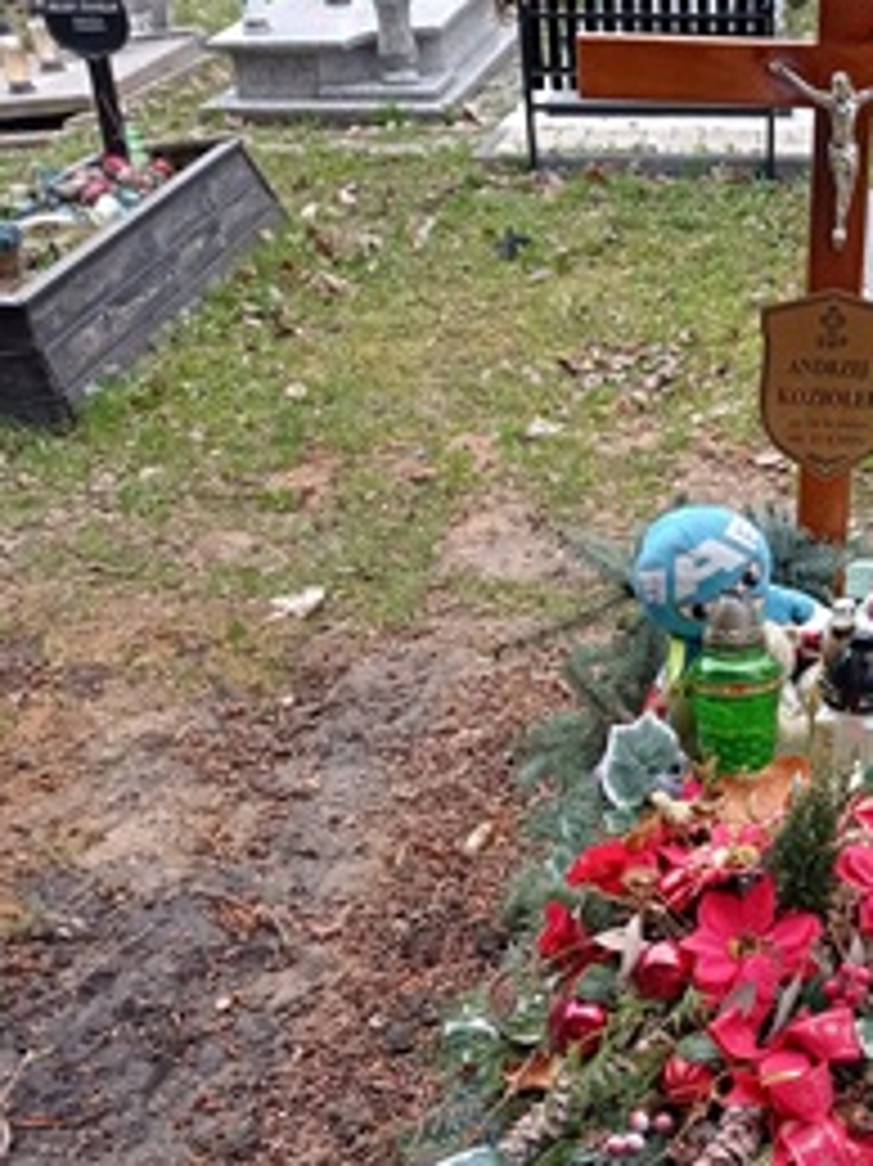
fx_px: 1750
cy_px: 777
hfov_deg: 27.1
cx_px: 765
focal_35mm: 52
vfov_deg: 36.5
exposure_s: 1/325
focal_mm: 4.74
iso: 100
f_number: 1.79
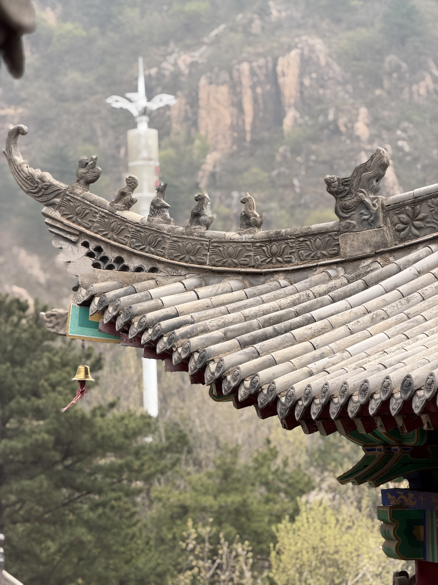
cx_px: 219
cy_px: 292
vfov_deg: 19.6
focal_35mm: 100
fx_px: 1687
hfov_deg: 14.8
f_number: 2.8
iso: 50
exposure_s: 1/445
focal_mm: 16.89
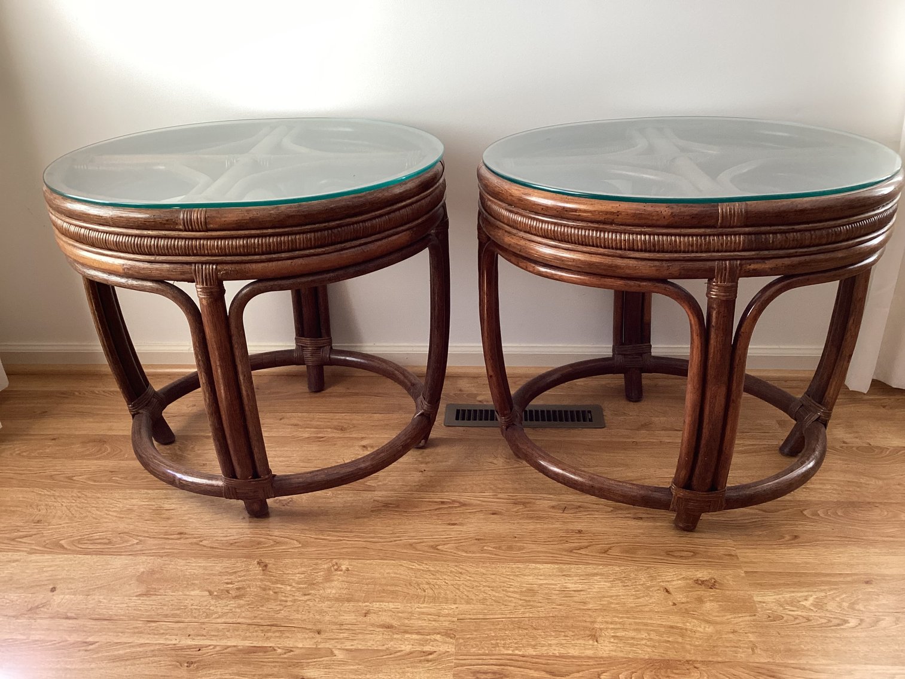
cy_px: 340
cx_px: 452
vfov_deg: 45.4
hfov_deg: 58.3
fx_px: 811
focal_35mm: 31
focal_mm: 3.3
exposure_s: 1/60
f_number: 2.4
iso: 100
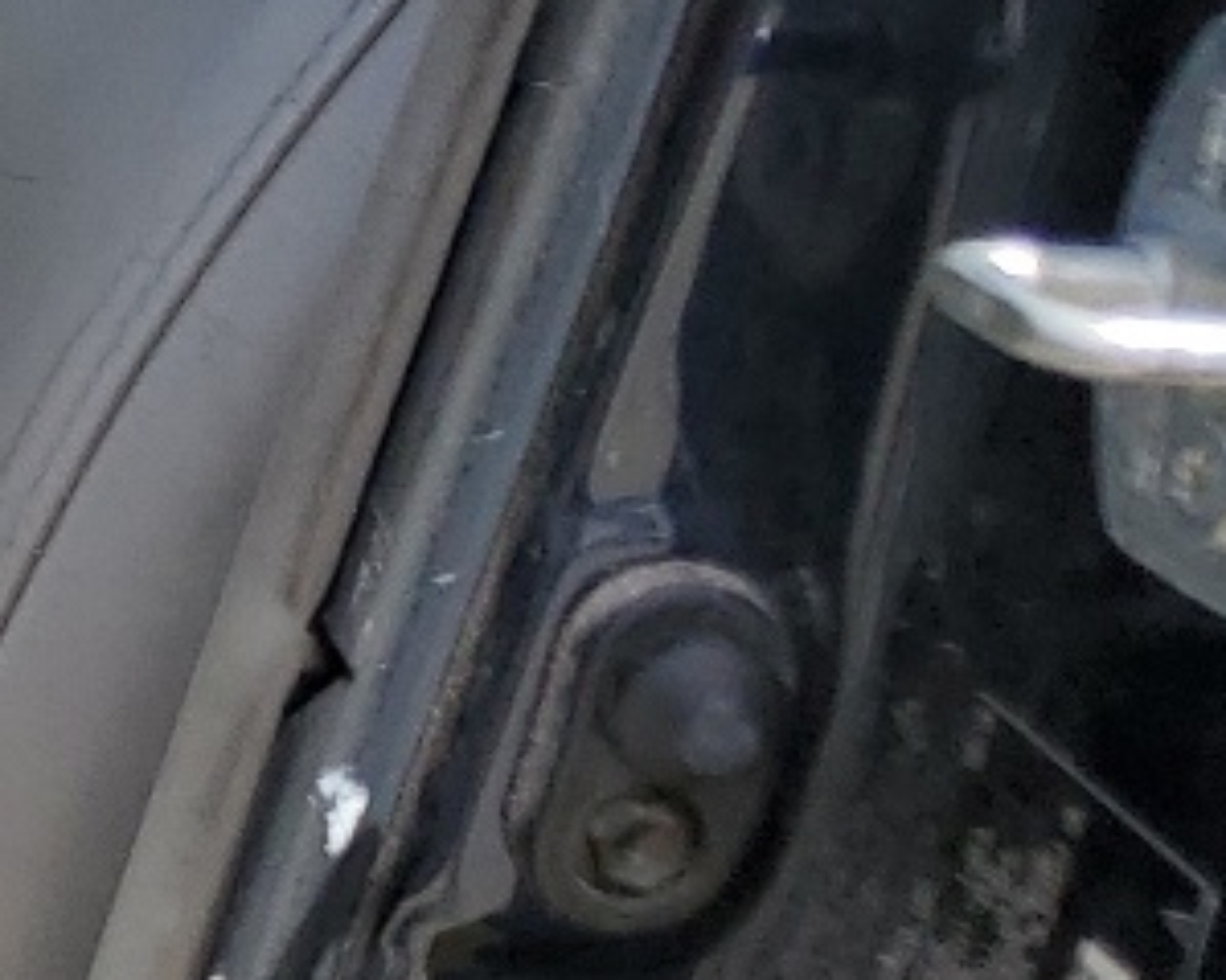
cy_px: -312
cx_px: -1968
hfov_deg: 11.2
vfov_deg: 11.1
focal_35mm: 136
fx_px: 4933
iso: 50
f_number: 1.5
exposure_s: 1/2500
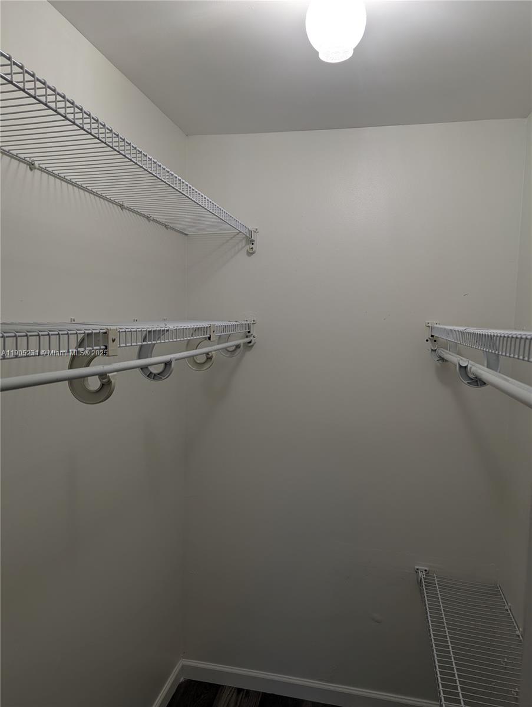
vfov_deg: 71.5
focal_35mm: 24
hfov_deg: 56.9
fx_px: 491
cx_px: 266
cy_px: 354
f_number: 1.85
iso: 51
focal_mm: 6.81
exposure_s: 1/120
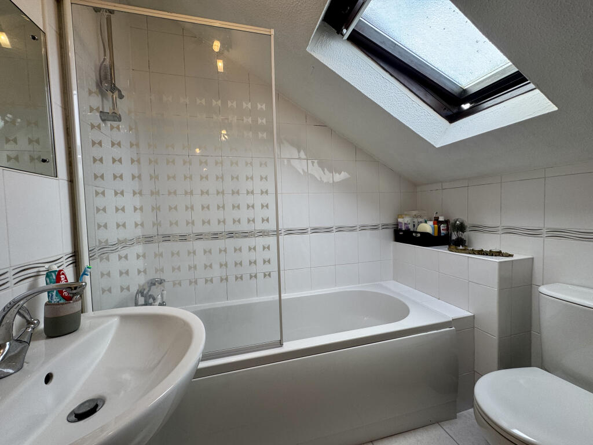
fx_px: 240
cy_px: 222
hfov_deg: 102.1
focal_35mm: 14
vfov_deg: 85.7
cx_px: 296
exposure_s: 1/100
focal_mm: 2.22
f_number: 2.2
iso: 64
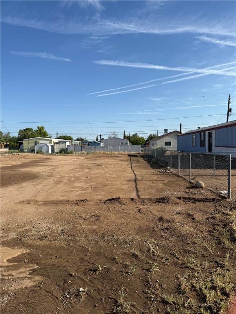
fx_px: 218
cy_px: 157
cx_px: 118
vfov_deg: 71.6
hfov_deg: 56.8
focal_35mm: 24
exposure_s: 1/4975
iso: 80
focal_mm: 6.76
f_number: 1.78
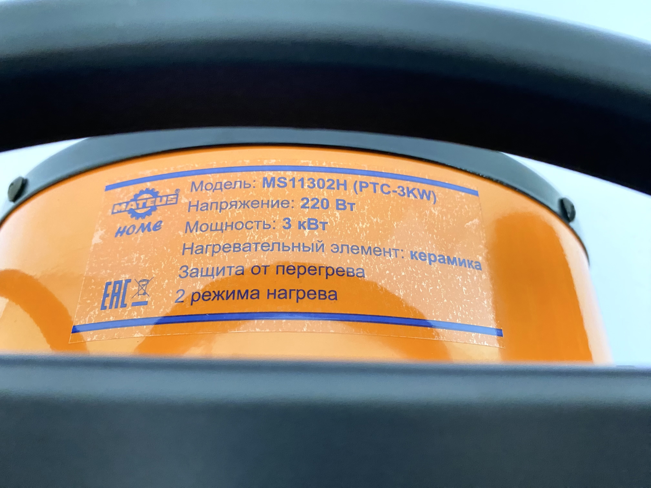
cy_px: 244
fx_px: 489
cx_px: 326
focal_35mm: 26
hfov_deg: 67.3
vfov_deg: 53.1
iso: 640
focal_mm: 4.25
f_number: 1.8
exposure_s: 1/25
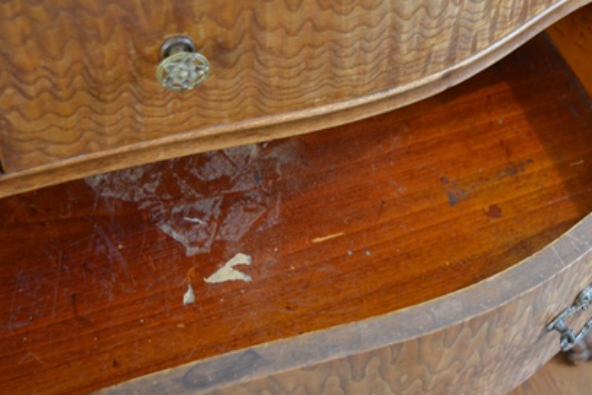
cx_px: 431
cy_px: 145
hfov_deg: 30.1
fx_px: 1086
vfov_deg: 20.6
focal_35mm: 66
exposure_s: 1/30
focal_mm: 30
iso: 1400
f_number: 4.5
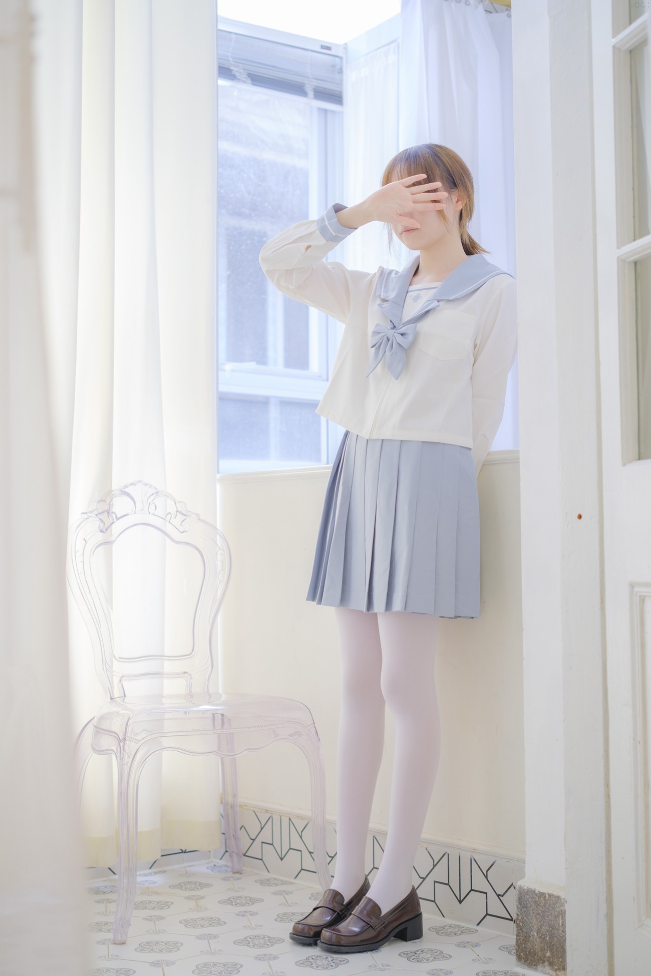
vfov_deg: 39.6
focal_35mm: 50
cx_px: 326
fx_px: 1356
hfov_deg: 27.0
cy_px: 488
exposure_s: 1/60
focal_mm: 33
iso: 160
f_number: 2
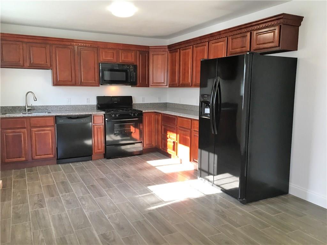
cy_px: 122
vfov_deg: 48.2
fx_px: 274
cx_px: 164
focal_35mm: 29
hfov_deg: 61.7
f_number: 2.2
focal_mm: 4.15
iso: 32
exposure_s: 1/30
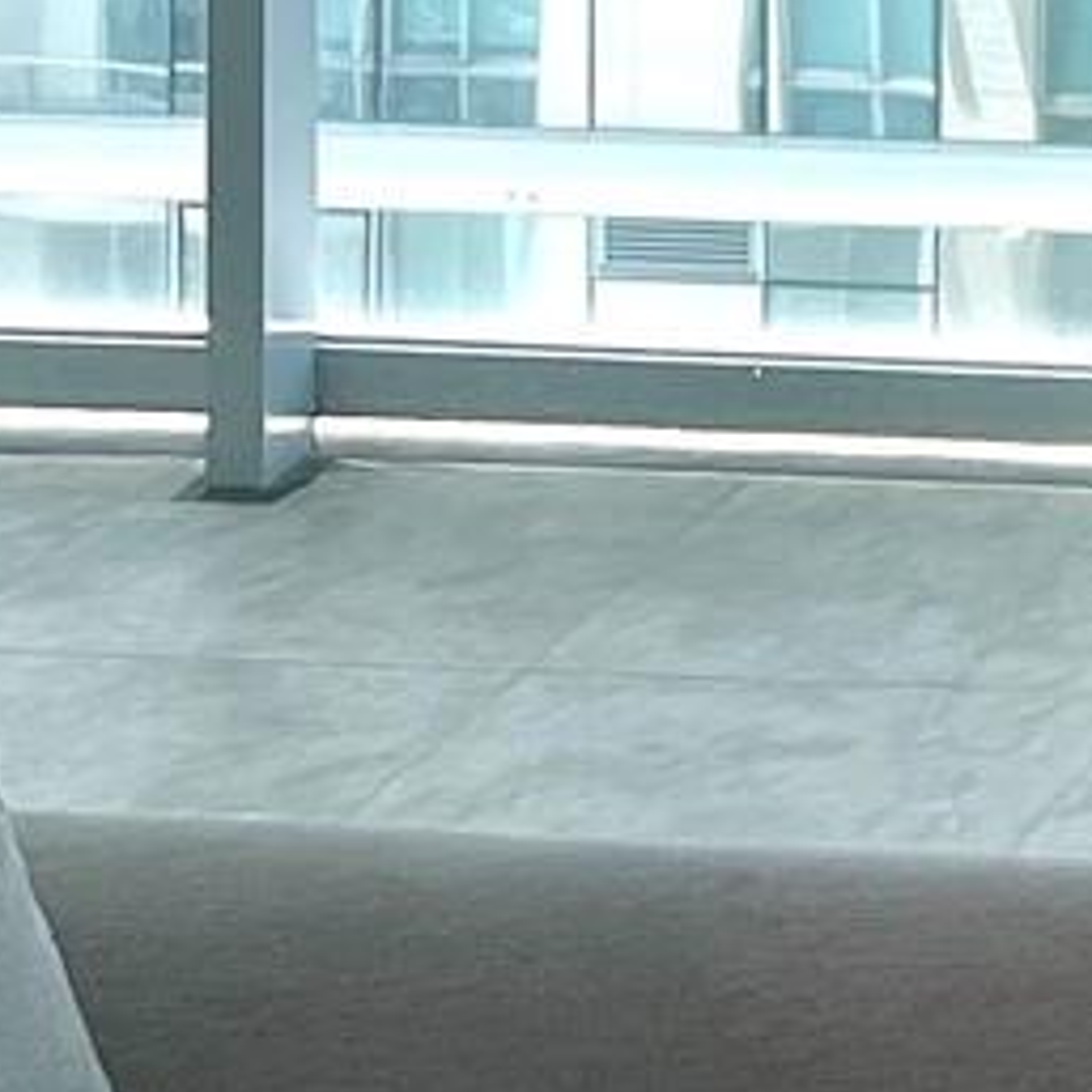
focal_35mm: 143
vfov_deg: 10.9
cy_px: -1207
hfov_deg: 10.6
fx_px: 5104
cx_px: 2549
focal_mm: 5.7
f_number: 1.5
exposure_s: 1/718
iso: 50
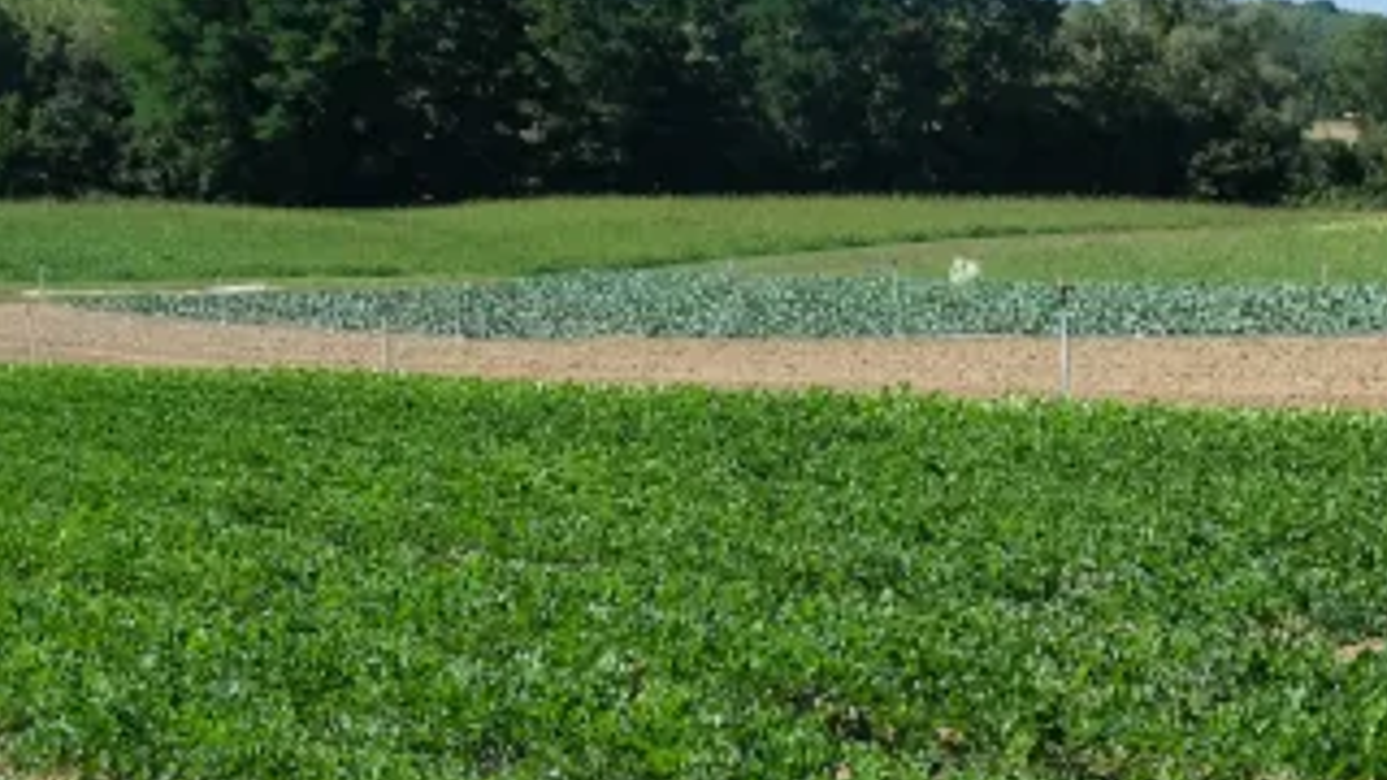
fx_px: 3494
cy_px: 1029
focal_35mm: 95
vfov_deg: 12.3
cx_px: 1019
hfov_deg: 22.3
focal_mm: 19.6
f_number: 8
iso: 320
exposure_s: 1/420
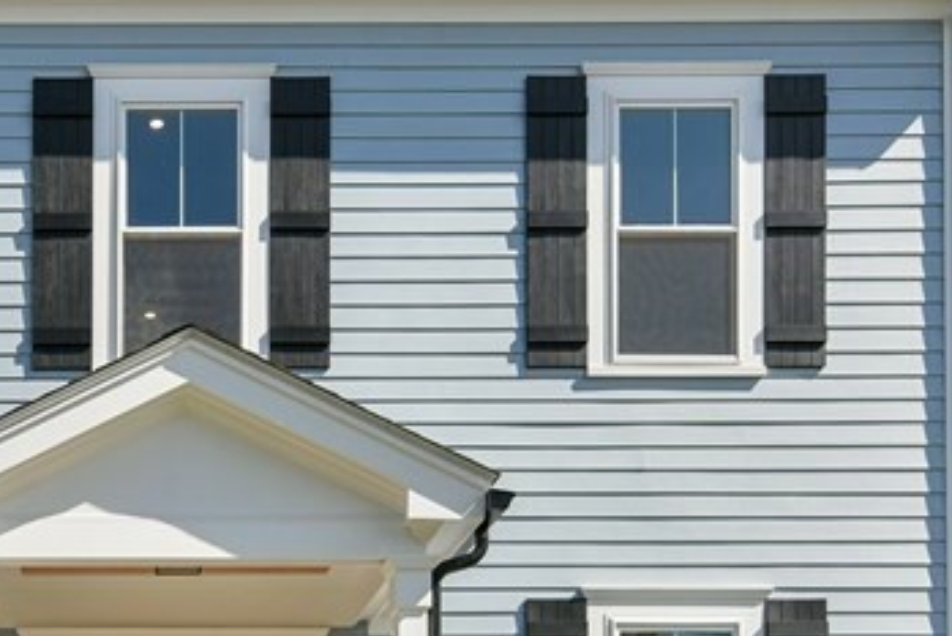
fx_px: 1243
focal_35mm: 47
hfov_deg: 39.3
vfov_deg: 28.4
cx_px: 117
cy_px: 444
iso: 640
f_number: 9
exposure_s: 1/1600
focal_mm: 16
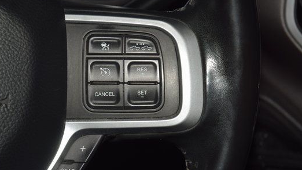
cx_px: 121
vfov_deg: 9.0
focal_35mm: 135
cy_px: 73
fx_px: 1081
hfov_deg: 15.9
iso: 100
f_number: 8
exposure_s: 1/125
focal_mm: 70
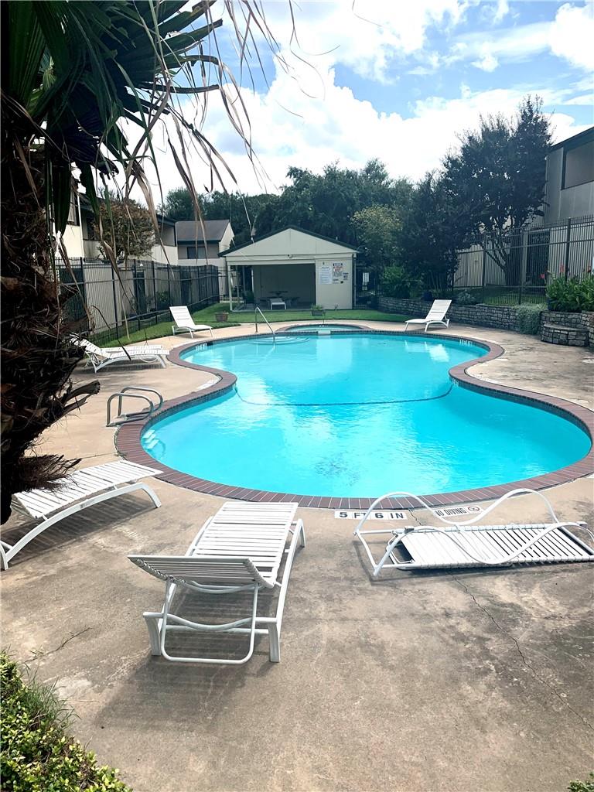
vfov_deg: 67.3
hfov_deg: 53.1
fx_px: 595
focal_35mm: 26
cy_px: 396
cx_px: 297
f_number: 1.8
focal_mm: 4.25
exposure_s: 1/3185
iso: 25
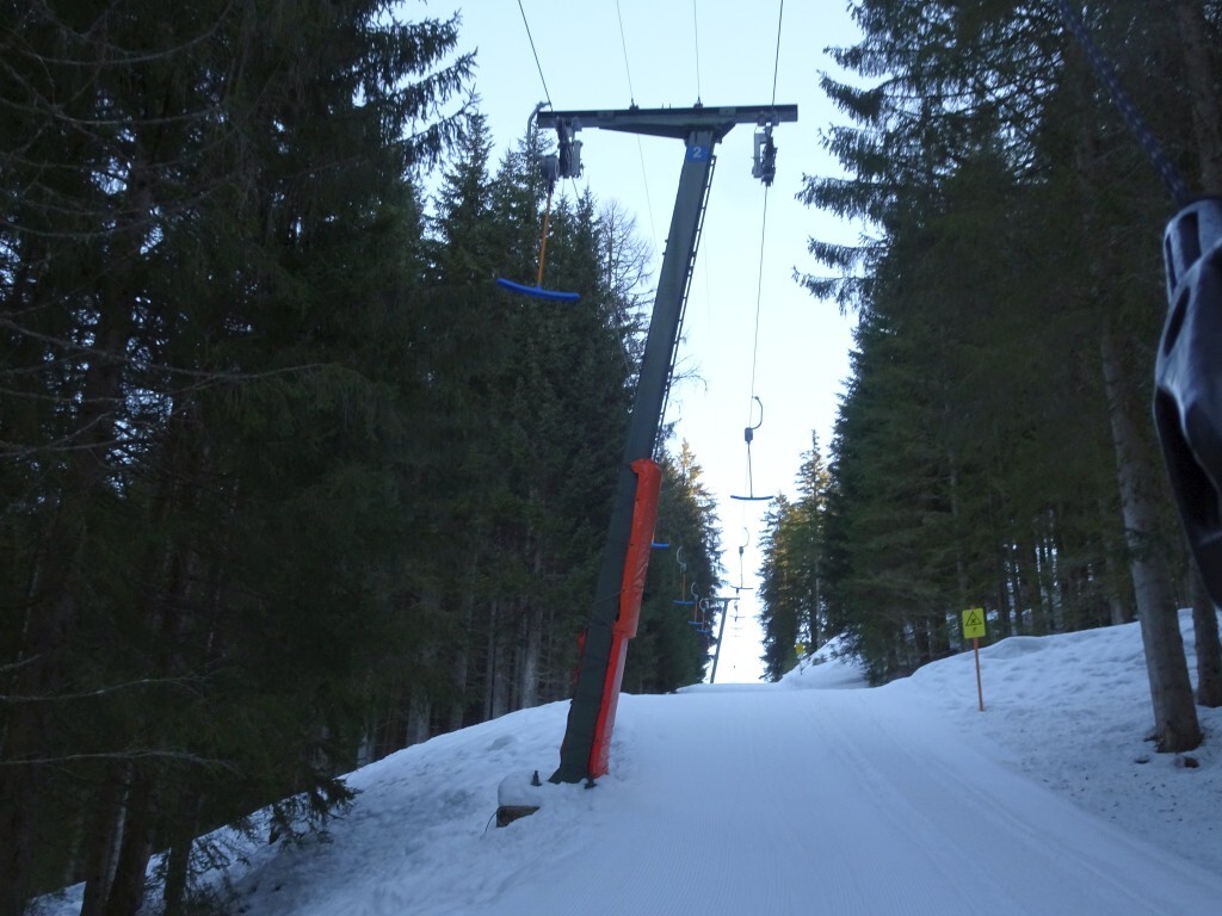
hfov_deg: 51.4
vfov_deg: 39.7
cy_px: 458
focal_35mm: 36
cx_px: 611
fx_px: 1271
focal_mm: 6.17
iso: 200
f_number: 4
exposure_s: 1/125
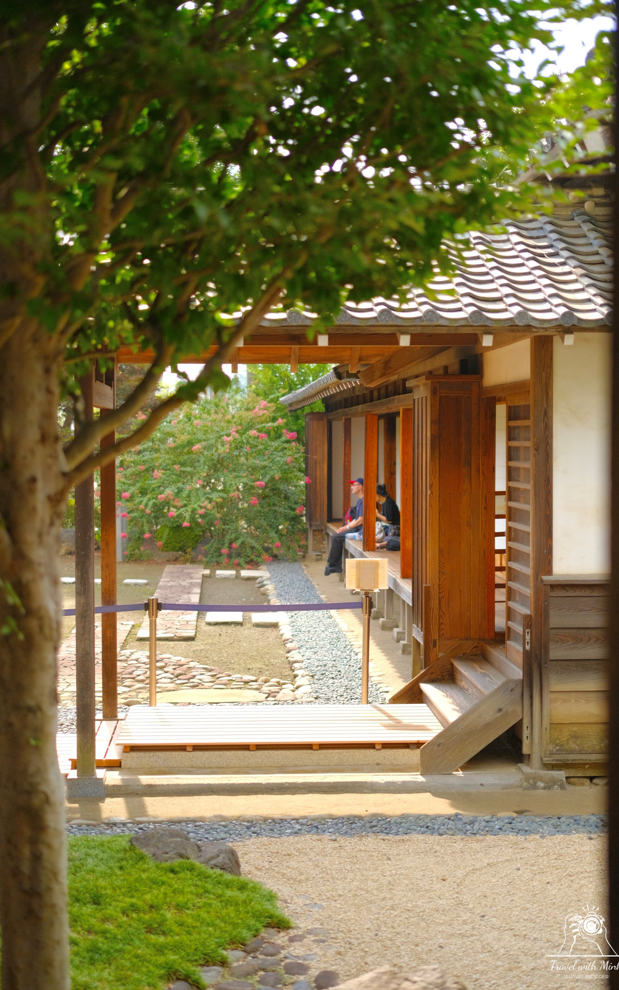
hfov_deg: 25.3
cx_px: 304
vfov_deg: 39.6
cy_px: 495
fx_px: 1377
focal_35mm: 51
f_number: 1.4
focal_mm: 33
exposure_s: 1/4700
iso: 800
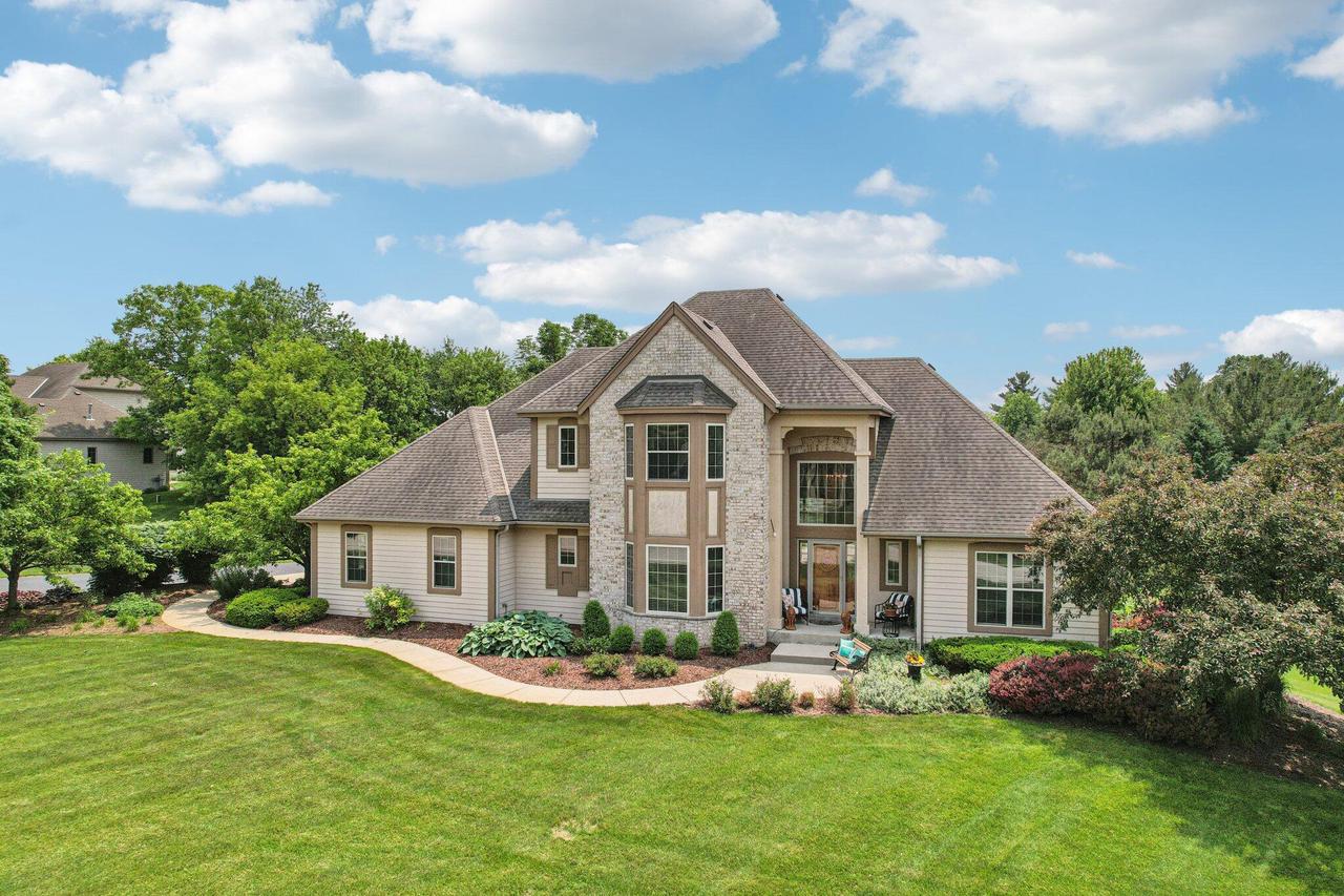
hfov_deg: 78.6
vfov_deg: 57.2
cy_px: 448
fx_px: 821
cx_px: 672
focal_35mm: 22
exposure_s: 1/3200
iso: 100
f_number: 2.8
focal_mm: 8.38
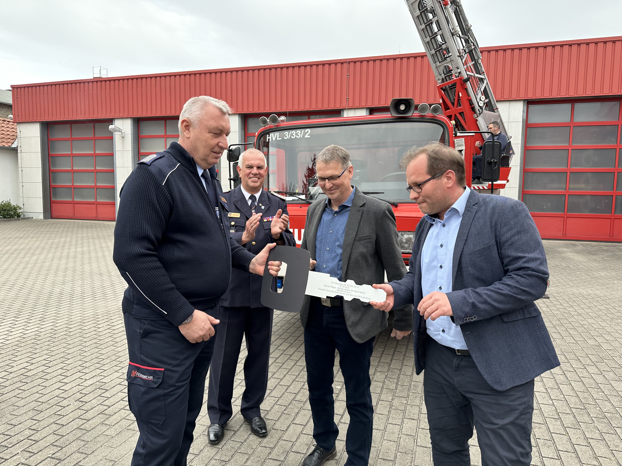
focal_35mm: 24
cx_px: 311
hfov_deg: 71.6
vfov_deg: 56.8
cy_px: 233
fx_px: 431
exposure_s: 1/262
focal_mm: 6.86
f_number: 1.78
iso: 80
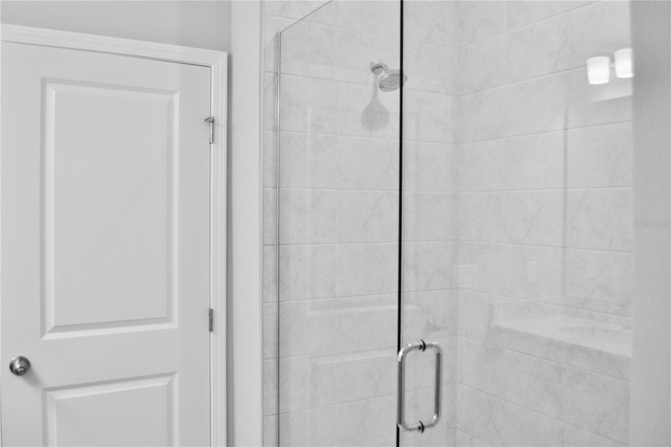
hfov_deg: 61.9
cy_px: 224
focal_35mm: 30
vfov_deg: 43.6
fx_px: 559
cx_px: 336
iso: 400
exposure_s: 1/80
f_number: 4.5
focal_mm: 20
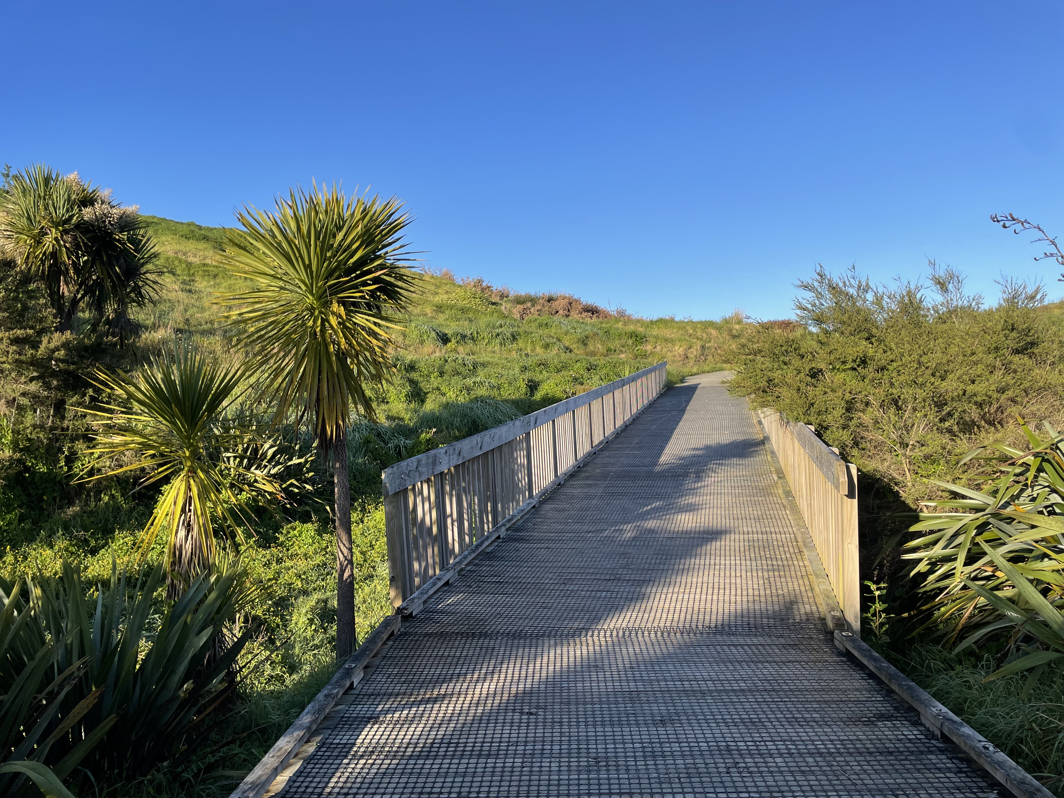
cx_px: 532
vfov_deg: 53.1
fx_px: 799
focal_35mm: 26
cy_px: 399
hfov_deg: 67.3
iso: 32
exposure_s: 1/1887
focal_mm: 4.2
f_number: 1.6
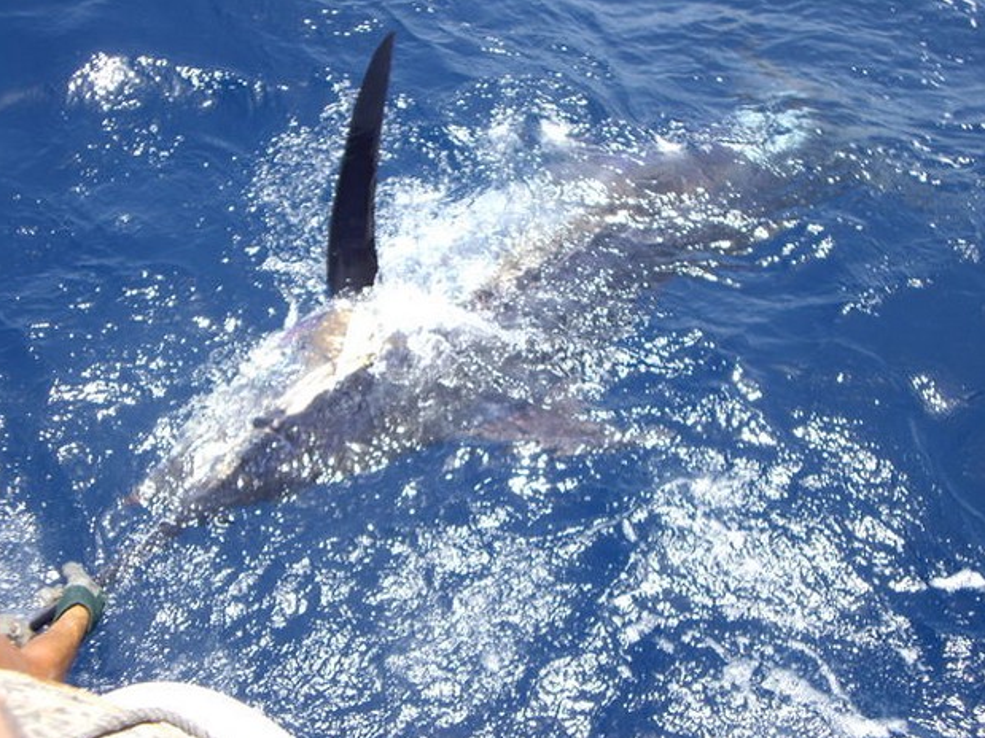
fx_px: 1593
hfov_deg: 34.4
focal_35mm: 56
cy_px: 372
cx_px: 496
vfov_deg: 26.1
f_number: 3.3
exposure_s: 1/250
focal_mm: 9
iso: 50
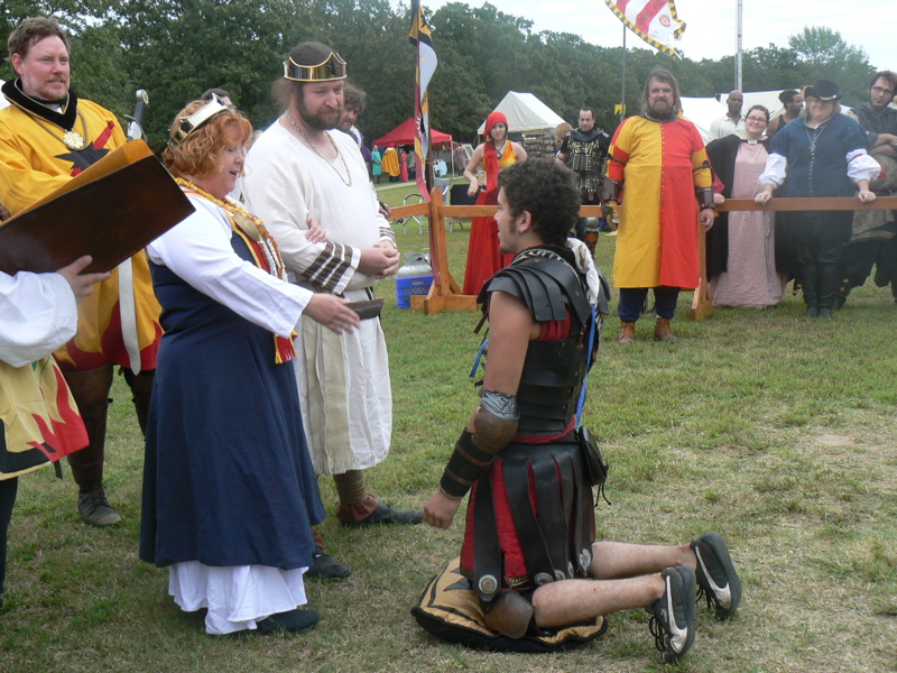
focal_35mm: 50
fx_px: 1296
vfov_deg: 29.1
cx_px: 448
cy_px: 336
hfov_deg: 38.2
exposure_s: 1/125
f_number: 5.6
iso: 80
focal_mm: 8.3
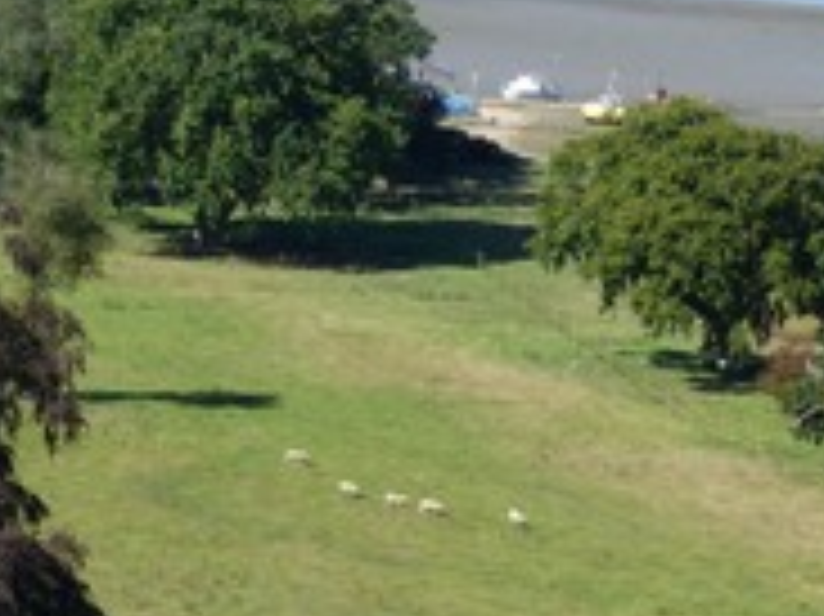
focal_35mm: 206
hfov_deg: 9.6
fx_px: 4900
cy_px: 558
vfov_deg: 7.2
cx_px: 527
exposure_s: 1/640
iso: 100
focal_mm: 10.5
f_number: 4
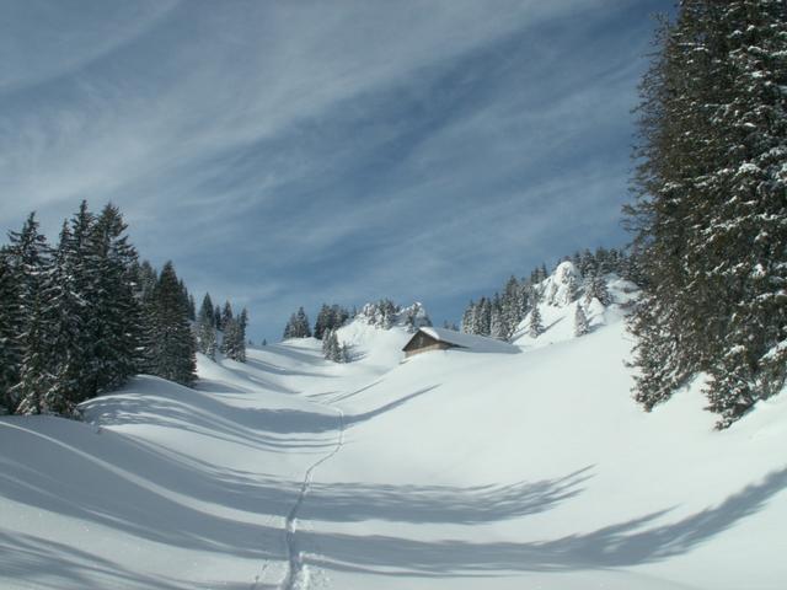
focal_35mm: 35
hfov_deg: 52.6
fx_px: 796
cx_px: 394
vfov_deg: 40.7
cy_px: 295
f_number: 8
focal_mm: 5.86
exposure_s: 1/400
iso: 50
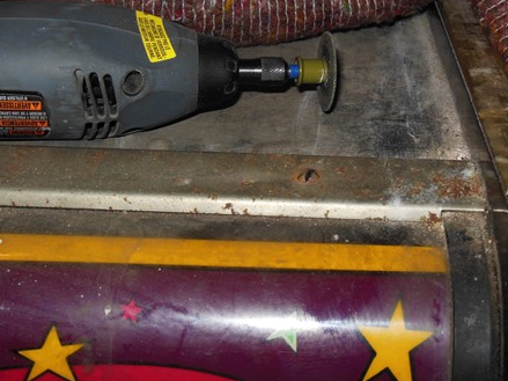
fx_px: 748
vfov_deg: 28.5
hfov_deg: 37.5
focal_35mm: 51
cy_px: 190
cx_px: 252
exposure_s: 1/60
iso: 200
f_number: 7.9
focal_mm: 8.9
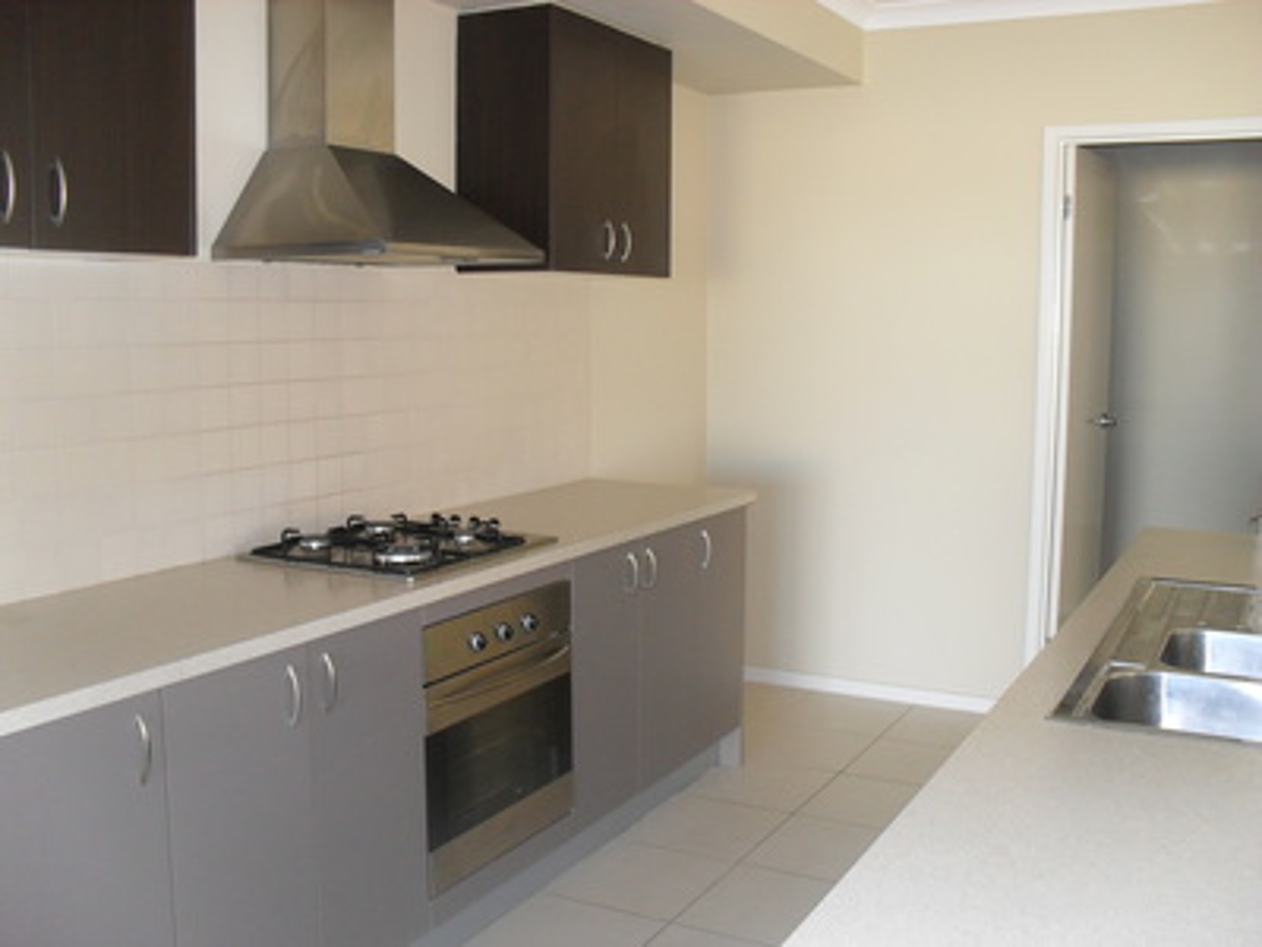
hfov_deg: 52.6
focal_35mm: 35
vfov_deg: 40.7
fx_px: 1276
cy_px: 474
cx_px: 631
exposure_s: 1/45
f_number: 3.2
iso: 160
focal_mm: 6.3
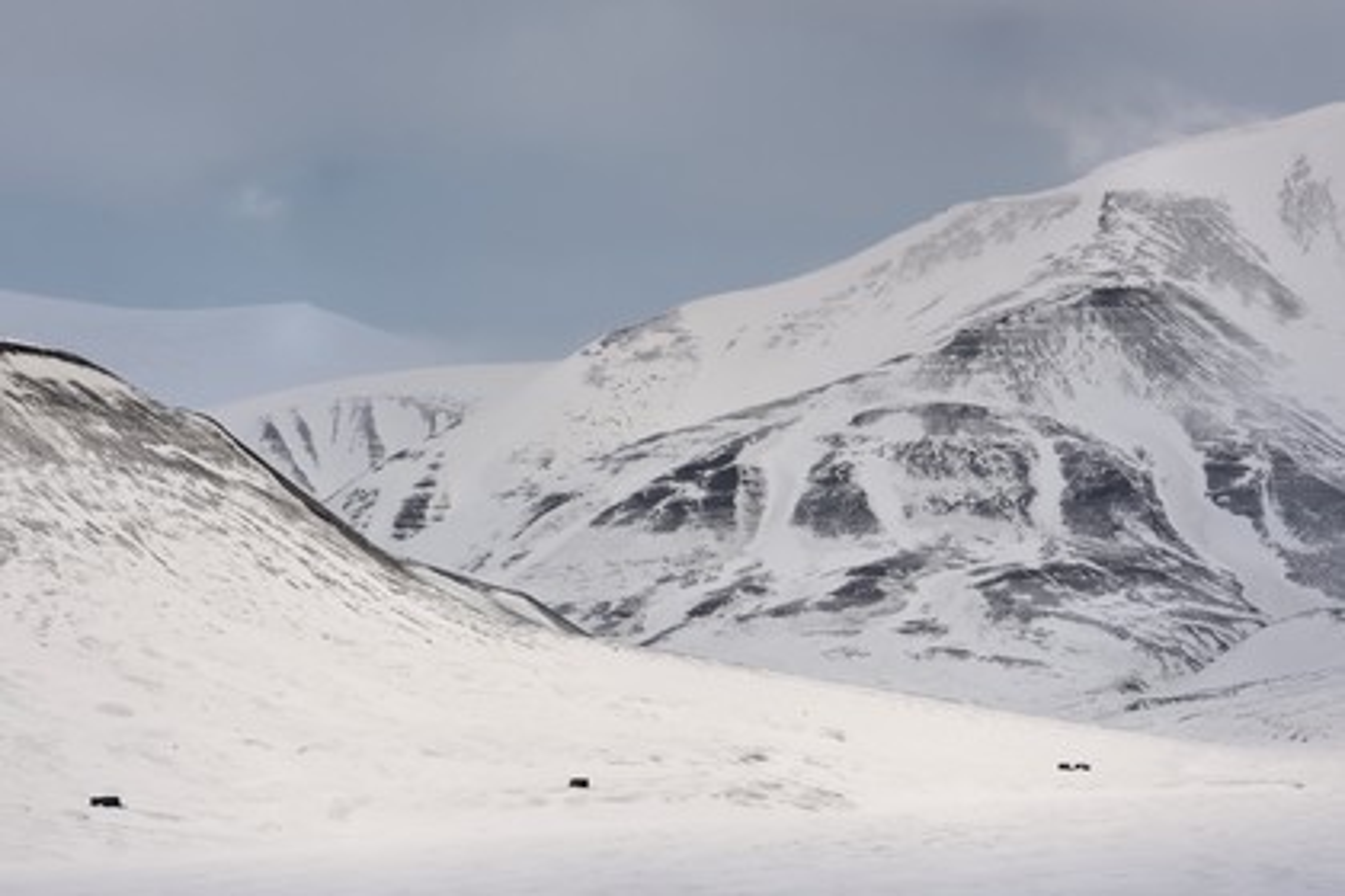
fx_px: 7098
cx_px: 672
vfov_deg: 7.2
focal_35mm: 190
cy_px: 448
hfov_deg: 10.8
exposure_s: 1/250
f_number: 7.1
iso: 400
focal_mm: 190
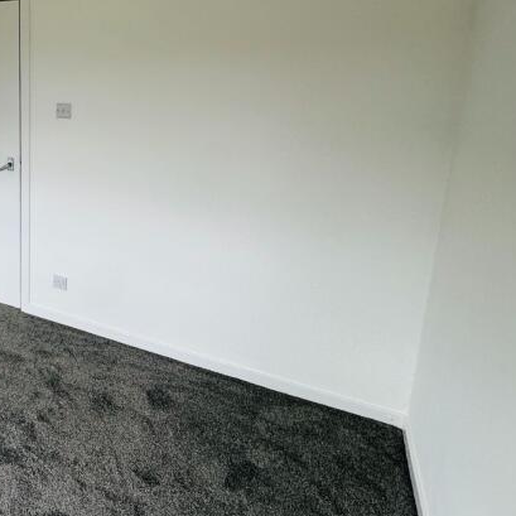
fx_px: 523
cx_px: -73
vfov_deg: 50.8
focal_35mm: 31
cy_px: 141
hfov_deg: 40.4
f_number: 2.2
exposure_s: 1/194
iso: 40
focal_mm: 2.22
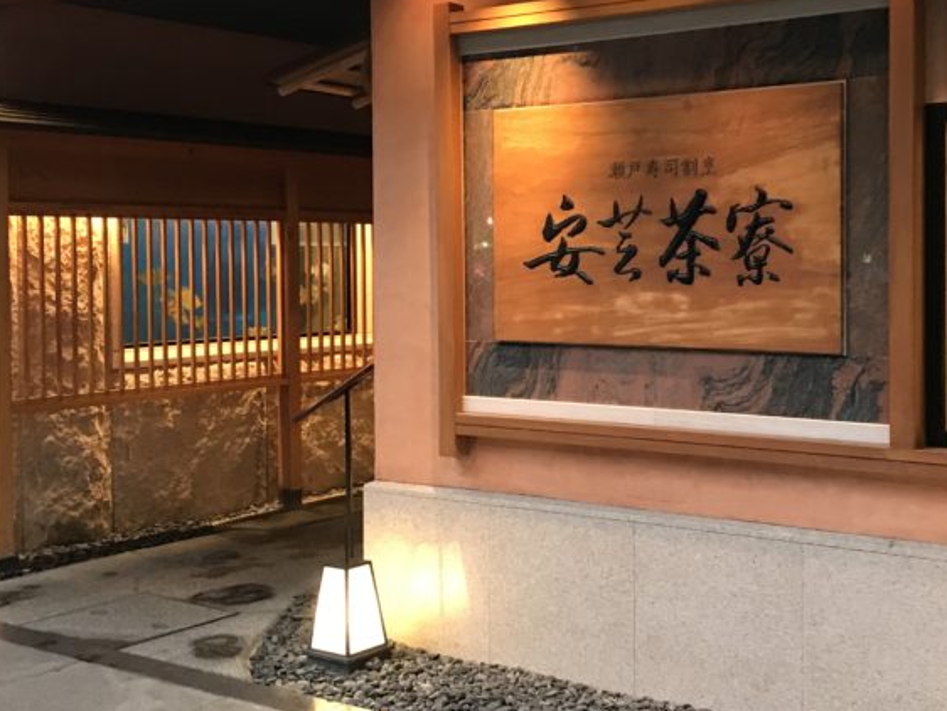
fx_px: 1396
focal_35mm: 51
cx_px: 586
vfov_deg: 28.6
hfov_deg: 37.3
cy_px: 312
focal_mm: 3.99
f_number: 1.8
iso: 80
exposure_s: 1/15
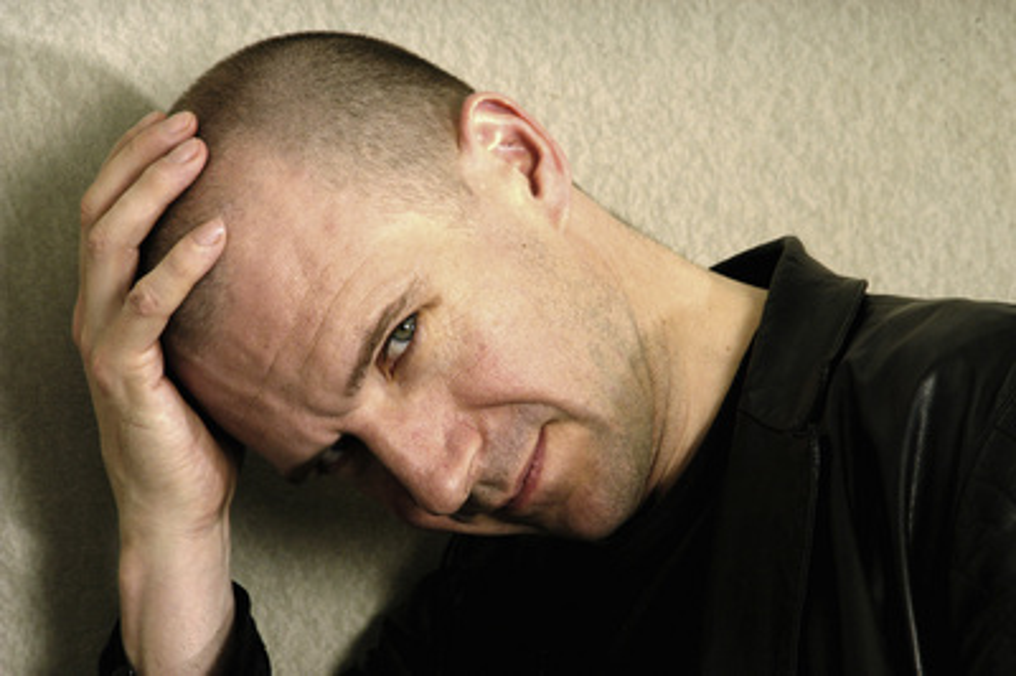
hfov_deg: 11.4
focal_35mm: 180
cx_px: 508
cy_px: 338
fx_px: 5076
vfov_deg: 7.6
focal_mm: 120
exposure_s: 1/200
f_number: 13
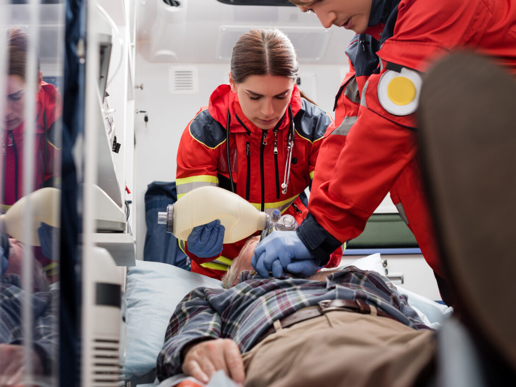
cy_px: 193
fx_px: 820
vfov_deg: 26.6
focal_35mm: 55
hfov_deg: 34.9
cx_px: 266
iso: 100
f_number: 5
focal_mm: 50
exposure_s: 1/200
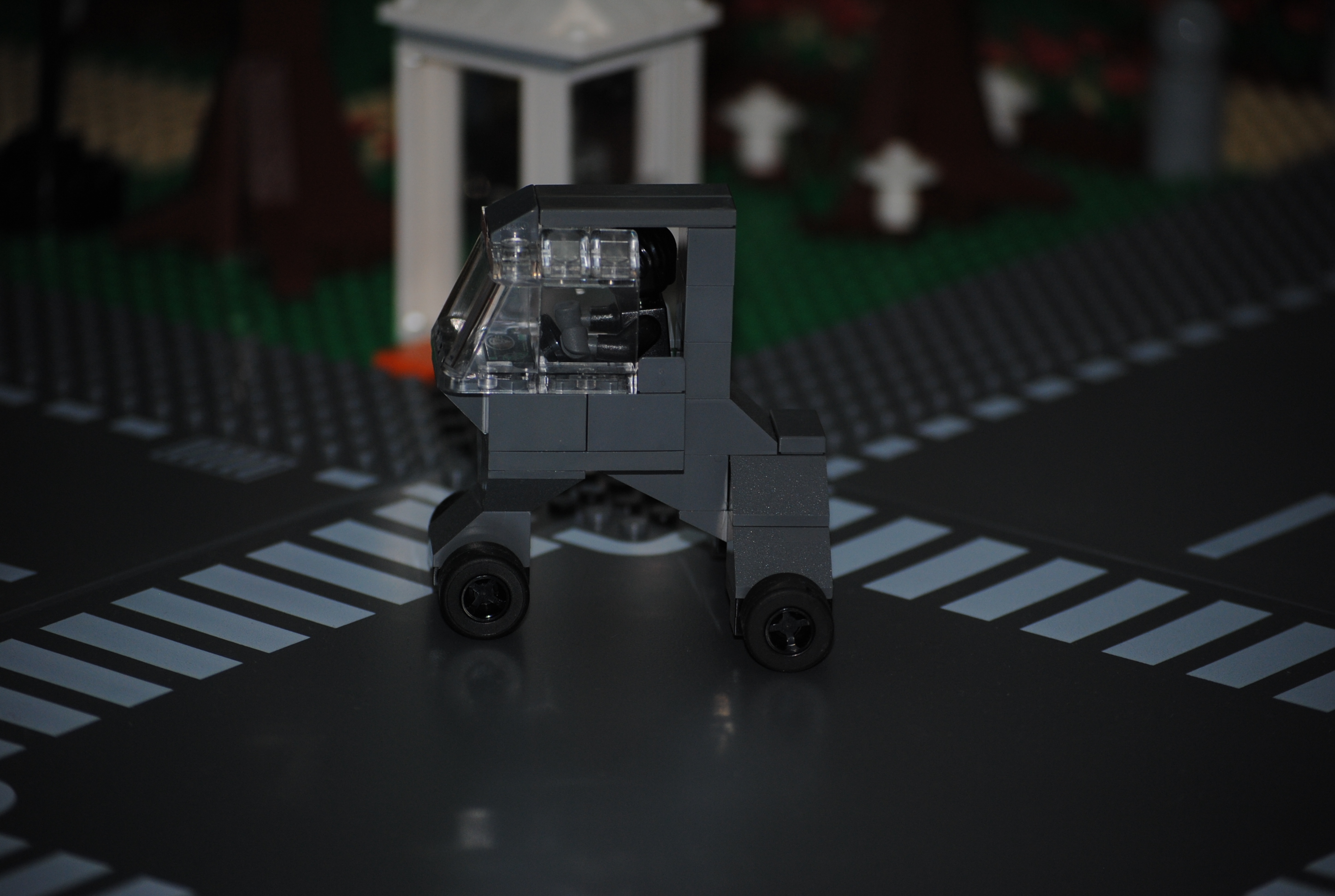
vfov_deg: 10.0
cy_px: 448
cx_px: 668
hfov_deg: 14.8
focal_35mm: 138
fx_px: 5128
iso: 200
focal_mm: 92
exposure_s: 1/60
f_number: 4.5
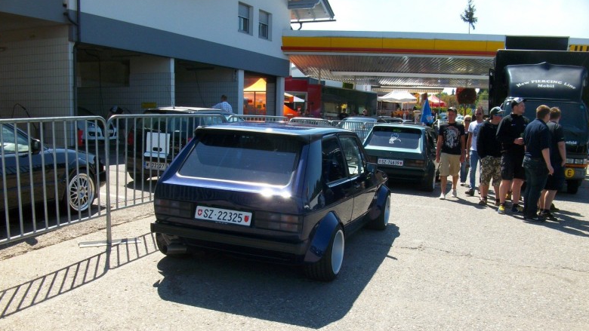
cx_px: 292
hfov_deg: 52.8
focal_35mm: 38
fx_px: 594
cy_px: 219
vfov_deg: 31.0
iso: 80
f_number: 5.5
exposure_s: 1/185
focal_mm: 5.7
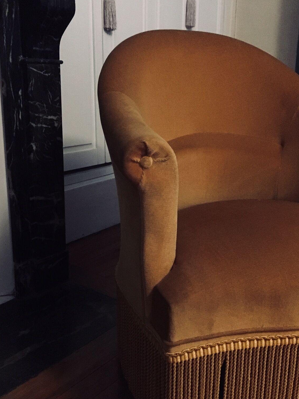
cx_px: 166
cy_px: 202
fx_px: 449
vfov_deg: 47.9
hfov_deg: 36.8
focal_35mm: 39
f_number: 2.2
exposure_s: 1/17
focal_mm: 4.15
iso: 800
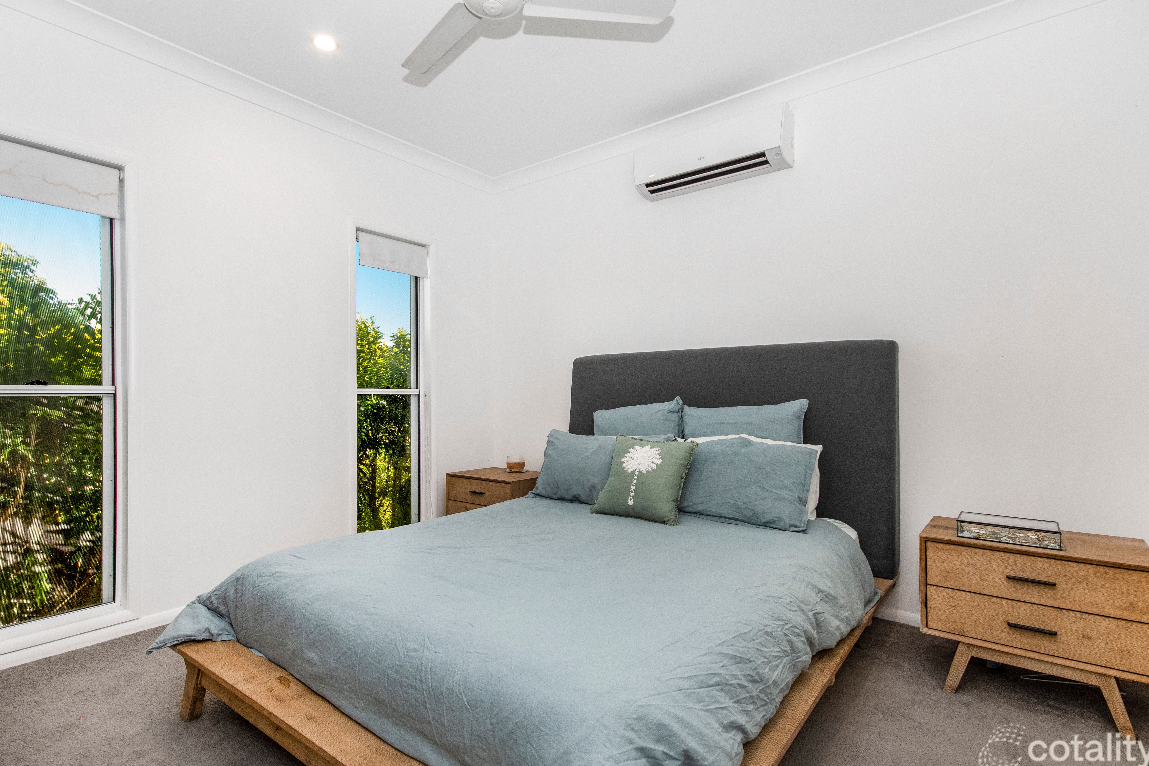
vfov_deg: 70.4
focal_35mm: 17
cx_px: 549
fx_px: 543
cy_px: 370
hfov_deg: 93.2
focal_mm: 10
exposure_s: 1/40
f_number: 8
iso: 400
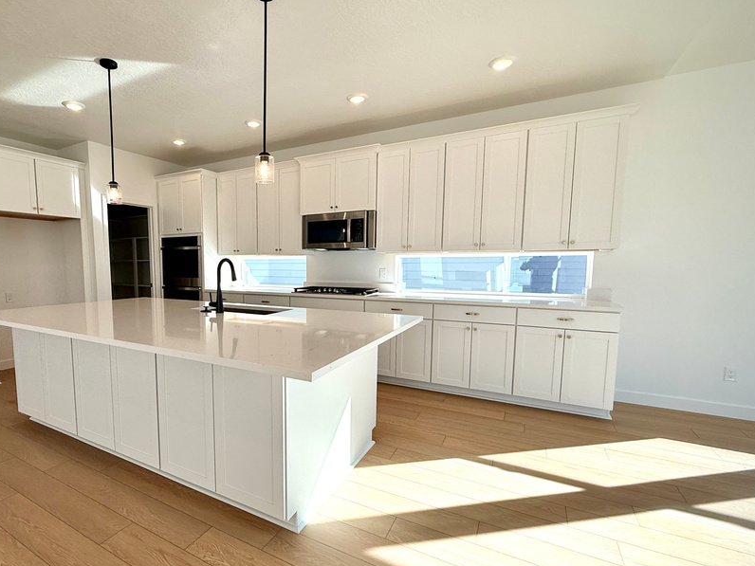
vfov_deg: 71.5
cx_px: 291
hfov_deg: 86.3
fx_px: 393
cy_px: 301
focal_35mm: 18
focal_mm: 2.22
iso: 64
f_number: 2.2
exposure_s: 1/742
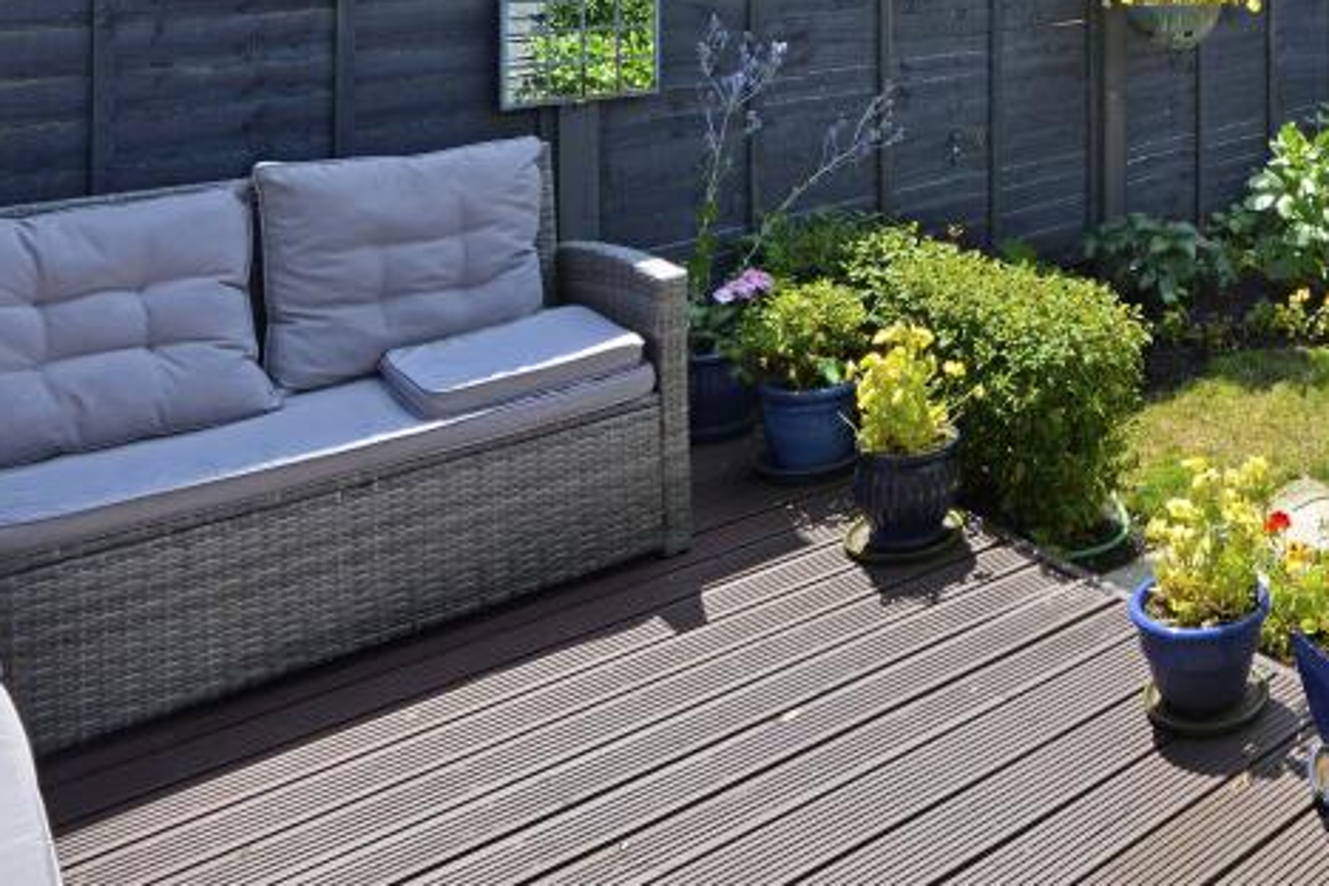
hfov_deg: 46.3
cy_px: -44
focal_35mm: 35
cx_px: 1309
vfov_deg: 33.8
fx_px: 1292
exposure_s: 1/125
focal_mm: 16
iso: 400
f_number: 14
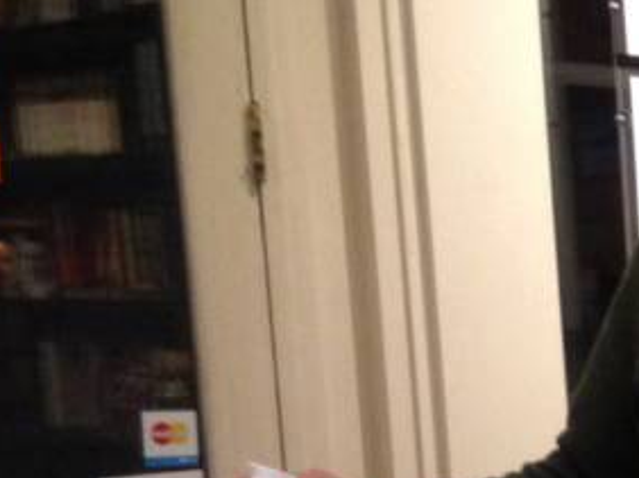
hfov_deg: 13.9
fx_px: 2305
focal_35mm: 125
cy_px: 650
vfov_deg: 11.5
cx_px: 1188
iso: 320
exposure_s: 1/20
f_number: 2.4
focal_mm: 4.12
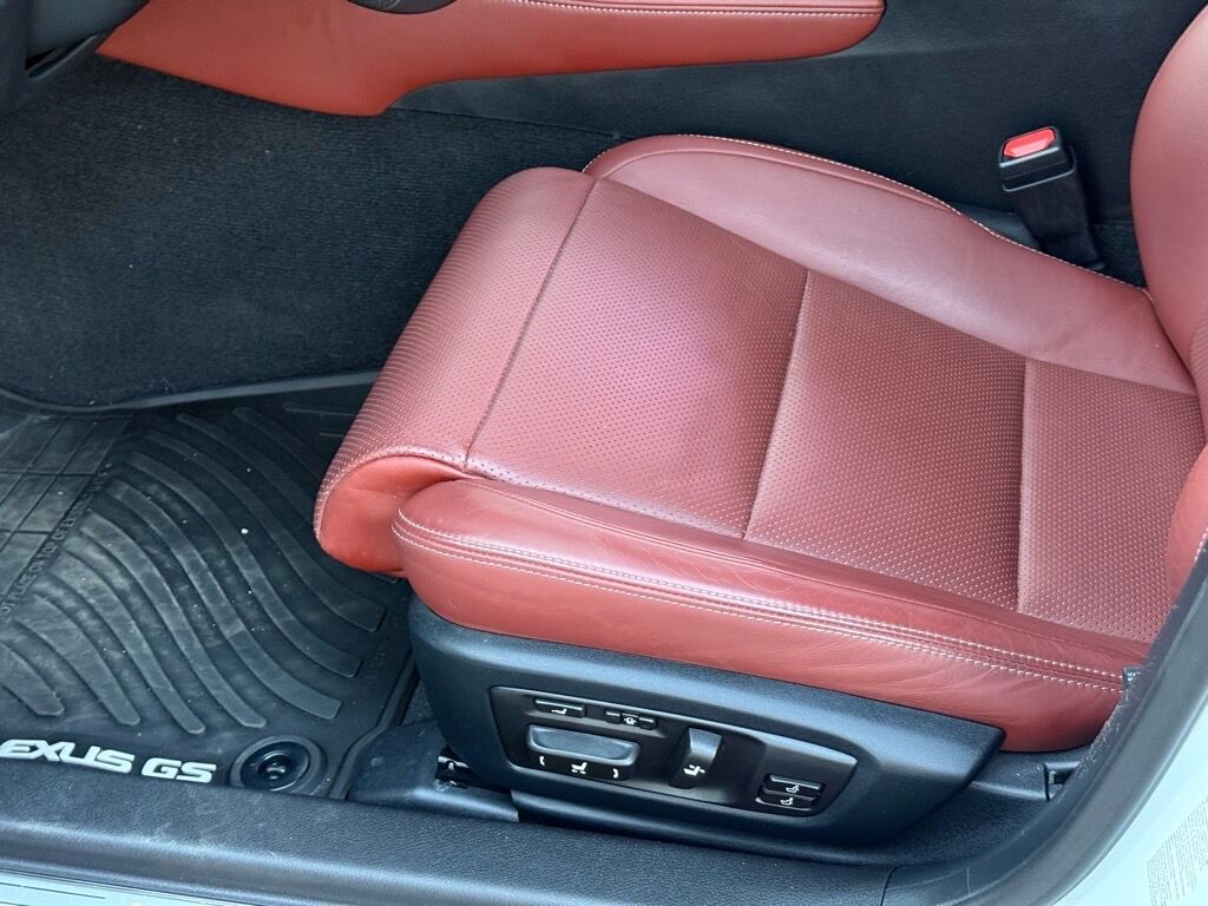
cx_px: 604
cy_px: 453
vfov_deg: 30.3
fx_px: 1675
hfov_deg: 39.7
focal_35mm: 48
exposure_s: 1/57
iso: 250
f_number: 1.78
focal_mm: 6.76
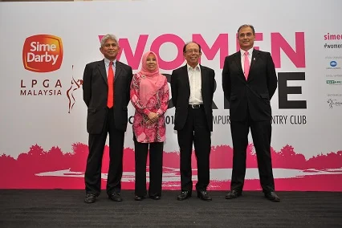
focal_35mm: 34
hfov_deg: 55.8
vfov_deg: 38.9
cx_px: 171
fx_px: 323
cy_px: 114
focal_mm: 34
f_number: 2.8
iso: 640
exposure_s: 1/100
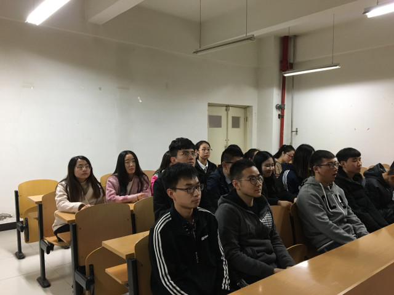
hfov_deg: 61.7
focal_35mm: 29
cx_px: 197
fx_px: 330
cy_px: 148
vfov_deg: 48.2
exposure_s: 1/33
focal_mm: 4.15
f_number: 2.2
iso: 200
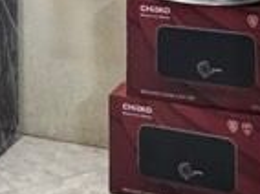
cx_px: 9
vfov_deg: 12.9
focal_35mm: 101
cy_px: -178
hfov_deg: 19.0
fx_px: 757
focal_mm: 2.22
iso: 320
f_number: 2.2
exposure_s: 1/88
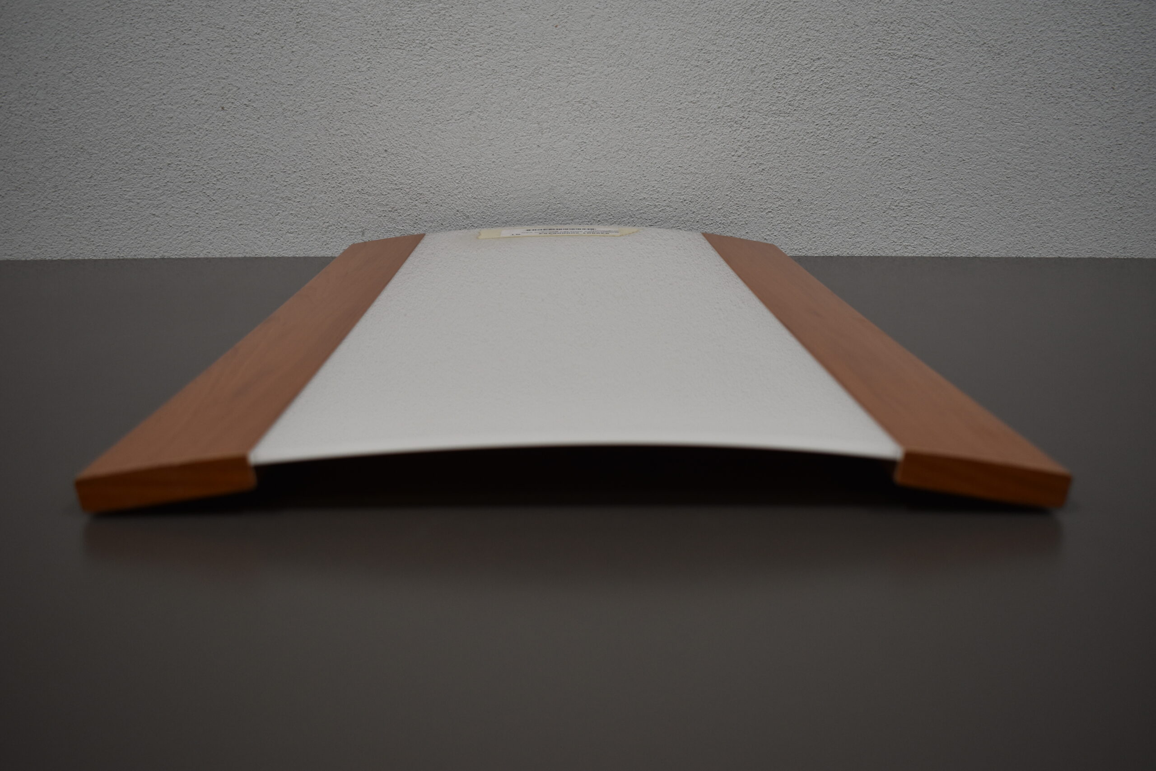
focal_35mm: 34
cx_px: 578
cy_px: 386
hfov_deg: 55.1
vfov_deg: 38.4
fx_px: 1108
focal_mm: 23
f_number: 4.5
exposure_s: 1/250
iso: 400
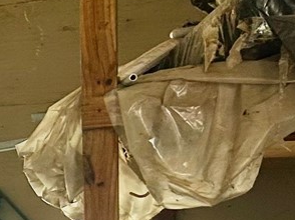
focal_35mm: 170
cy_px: 370
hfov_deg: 9.0
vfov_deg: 8.4
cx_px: -643
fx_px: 1448
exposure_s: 1/121
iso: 50
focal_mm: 5.7
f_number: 1.5
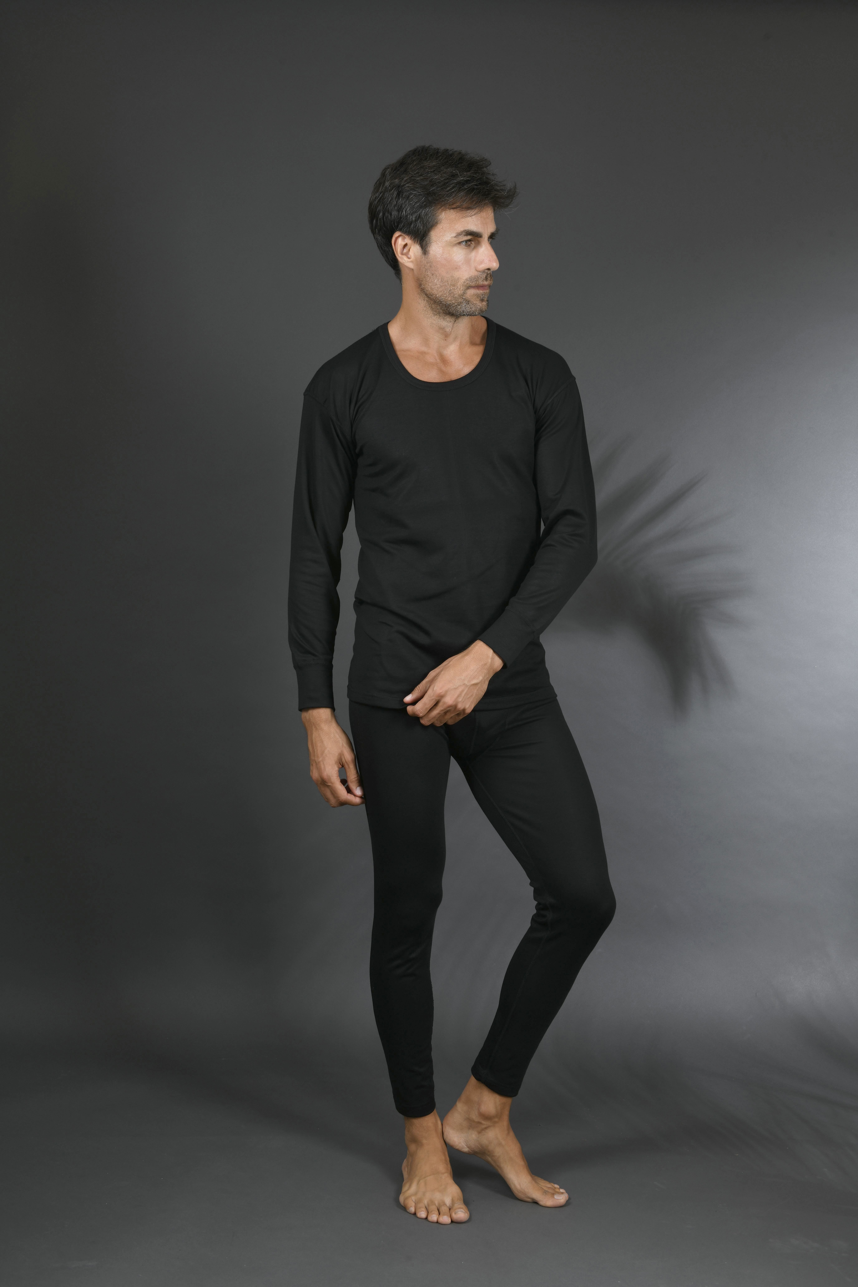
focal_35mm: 44
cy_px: 644
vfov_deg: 44.5
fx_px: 1573
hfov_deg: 30.5
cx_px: 429
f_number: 10
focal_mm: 44
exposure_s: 1/160
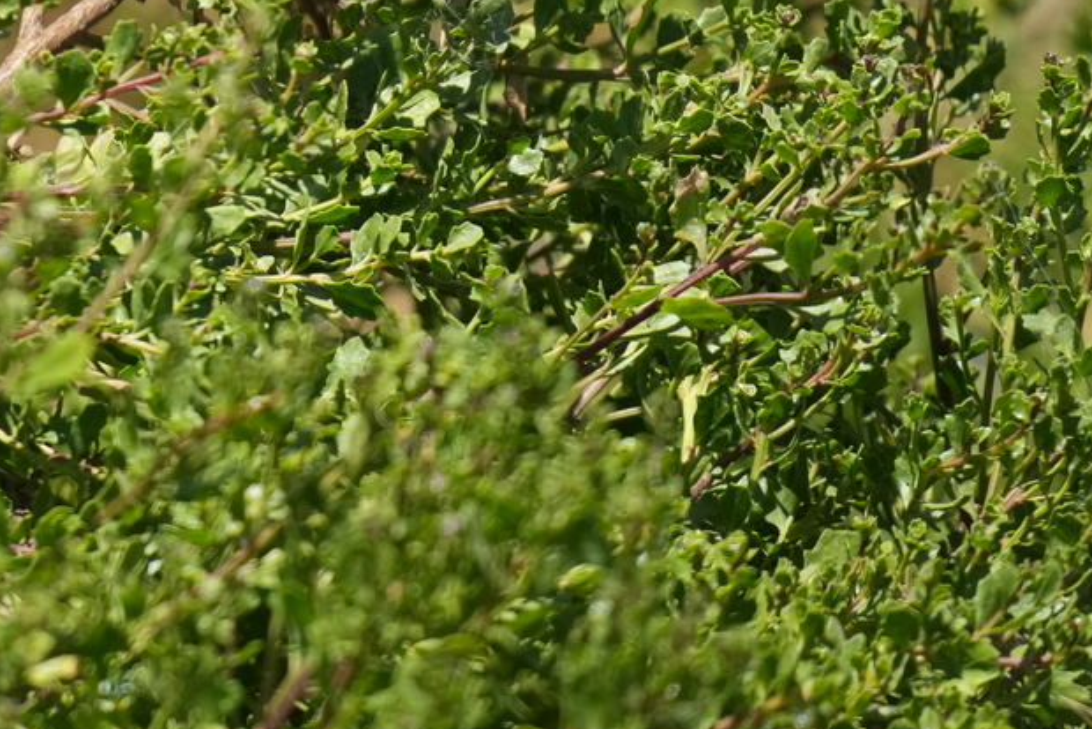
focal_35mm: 2089
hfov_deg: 1.0
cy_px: -372
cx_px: -782
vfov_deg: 0.7
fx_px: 63393
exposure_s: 1/2000
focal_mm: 600
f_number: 5.6
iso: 1000
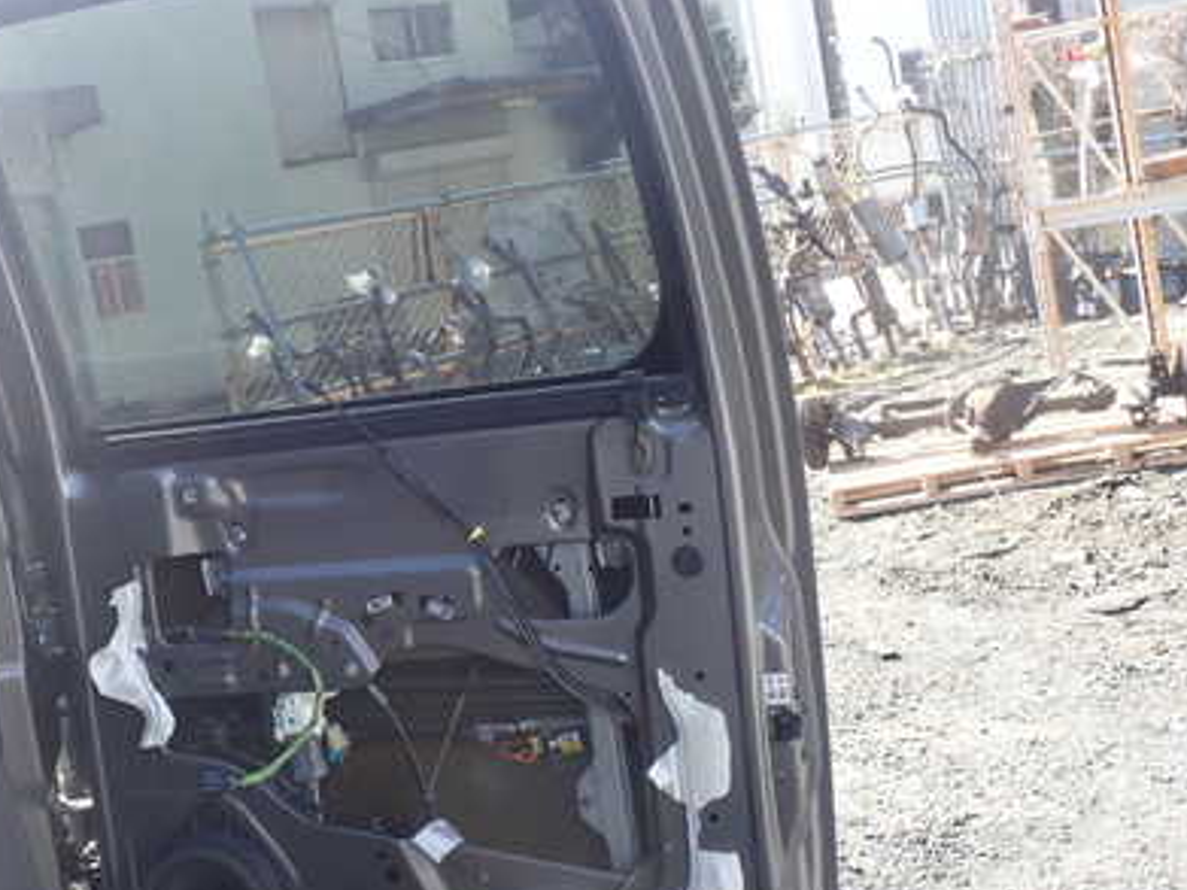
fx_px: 1577
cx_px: 379
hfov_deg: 40.6
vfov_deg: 31.5
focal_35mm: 46
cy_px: 453
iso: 100
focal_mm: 5.4
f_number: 3.2
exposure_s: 1/160
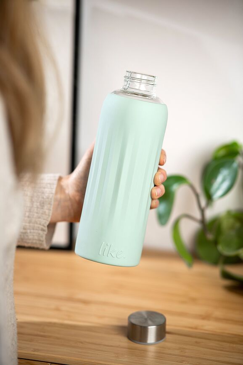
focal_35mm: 105
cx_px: 122
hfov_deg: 13.0
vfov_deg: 19.5
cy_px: 182
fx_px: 1063
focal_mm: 105
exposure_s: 1/200
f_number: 2.2
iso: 500
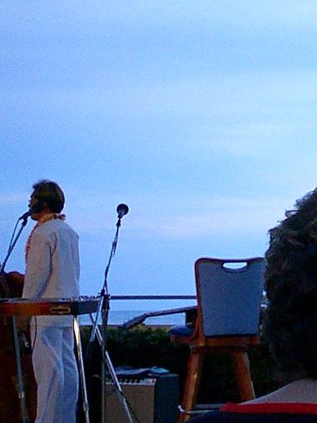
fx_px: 1380
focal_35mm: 113
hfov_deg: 12.6
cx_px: 447
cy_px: 267
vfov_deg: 17.4
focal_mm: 5.6
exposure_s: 1/80
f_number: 3.5
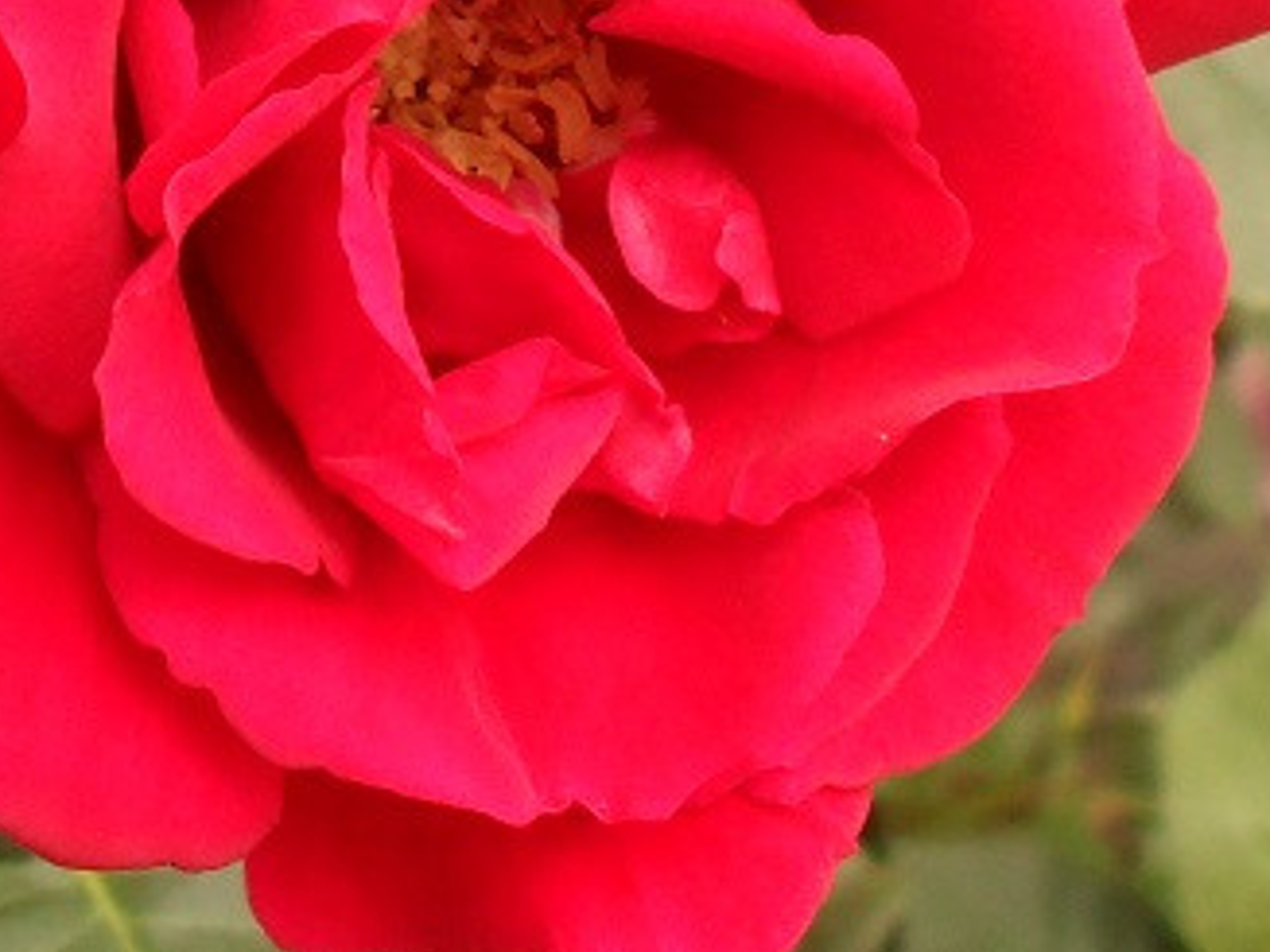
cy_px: -723
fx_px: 5134
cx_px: 396
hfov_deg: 14.1
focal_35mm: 140
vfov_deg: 10.0
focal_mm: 6.3
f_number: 3.2
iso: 100
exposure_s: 1/125
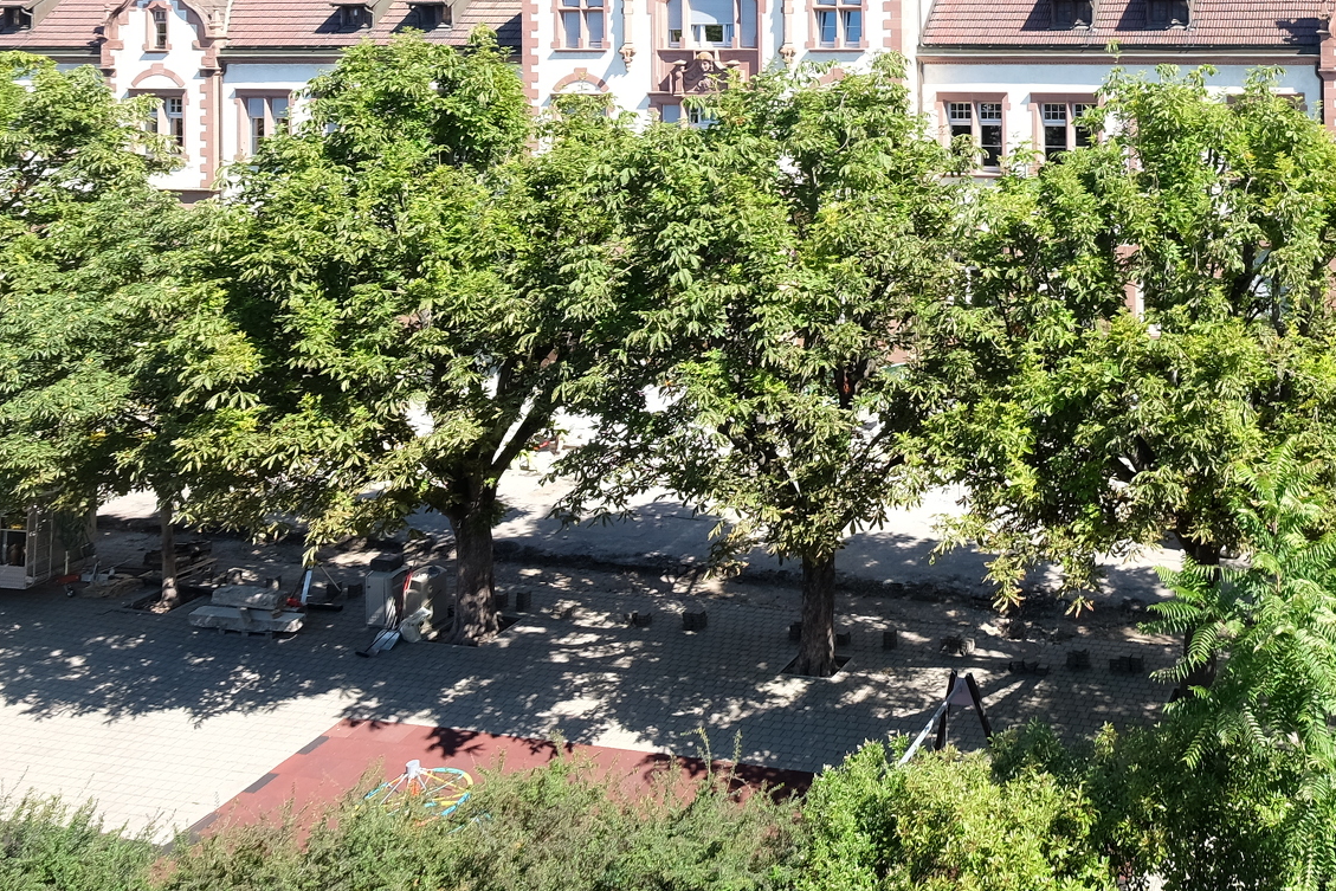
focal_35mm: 34
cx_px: 1227
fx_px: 1262
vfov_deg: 34.8
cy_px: -25
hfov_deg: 49.1
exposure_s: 1/180
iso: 200
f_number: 5.6
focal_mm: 10
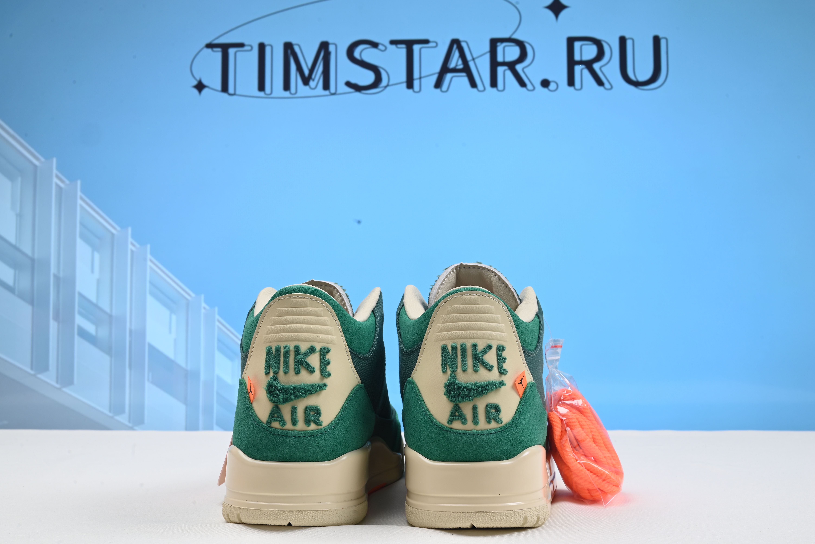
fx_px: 906
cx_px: 408
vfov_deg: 33.4
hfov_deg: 48.4
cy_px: 272
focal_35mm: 40
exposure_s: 1/2.5
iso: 100
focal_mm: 40
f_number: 16
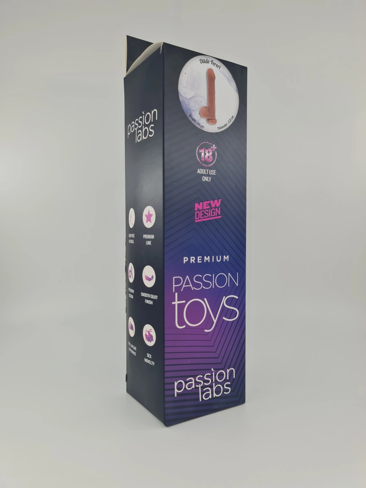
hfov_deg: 54.9
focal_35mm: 25
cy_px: 244
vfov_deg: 69.4
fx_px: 352
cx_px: 183
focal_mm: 7
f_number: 1.8
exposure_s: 1/357
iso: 50
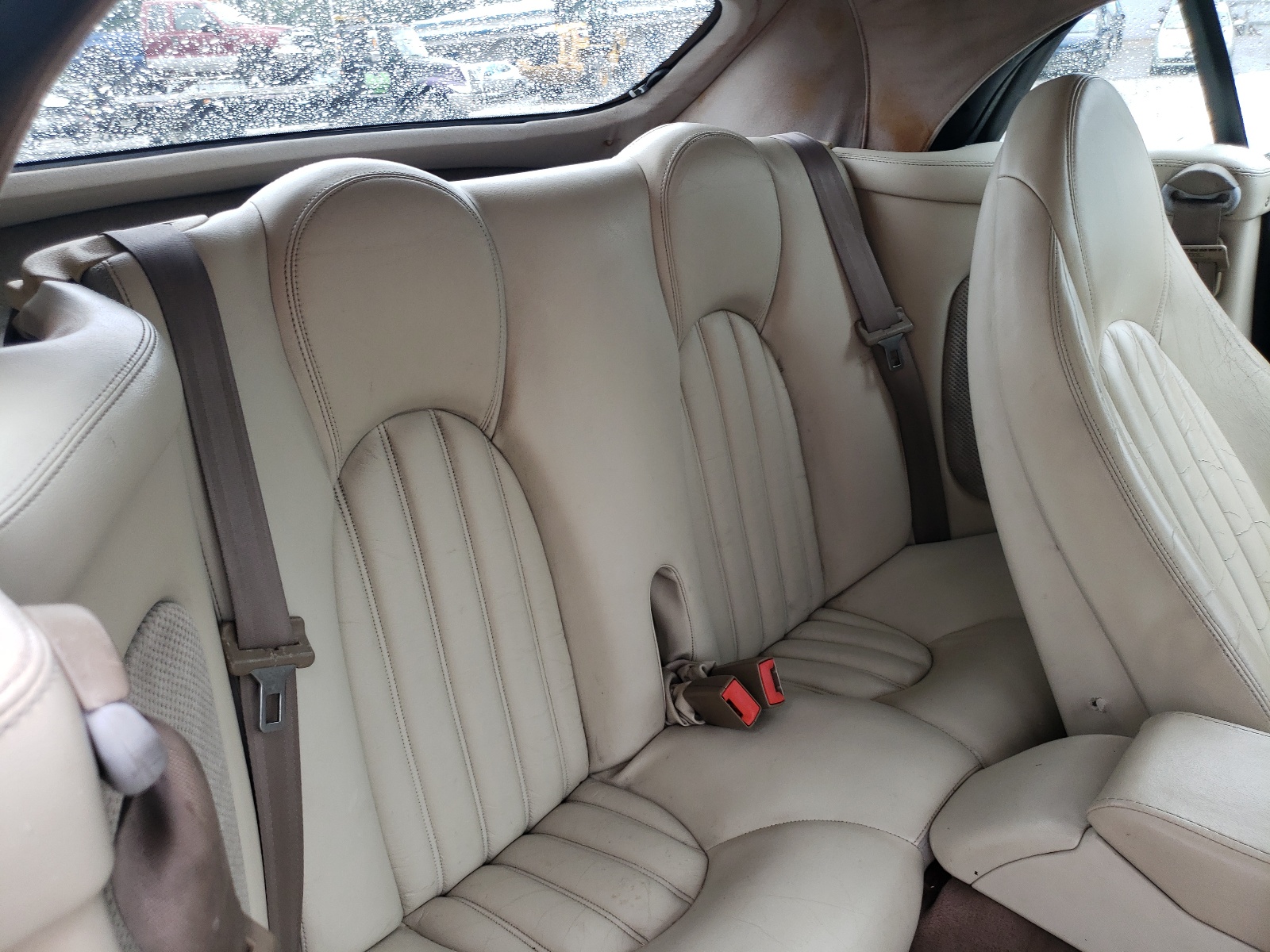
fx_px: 954
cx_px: 635
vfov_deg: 53.1
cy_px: 476
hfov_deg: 67.3
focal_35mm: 26
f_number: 1.5
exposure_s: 1/161
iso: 50
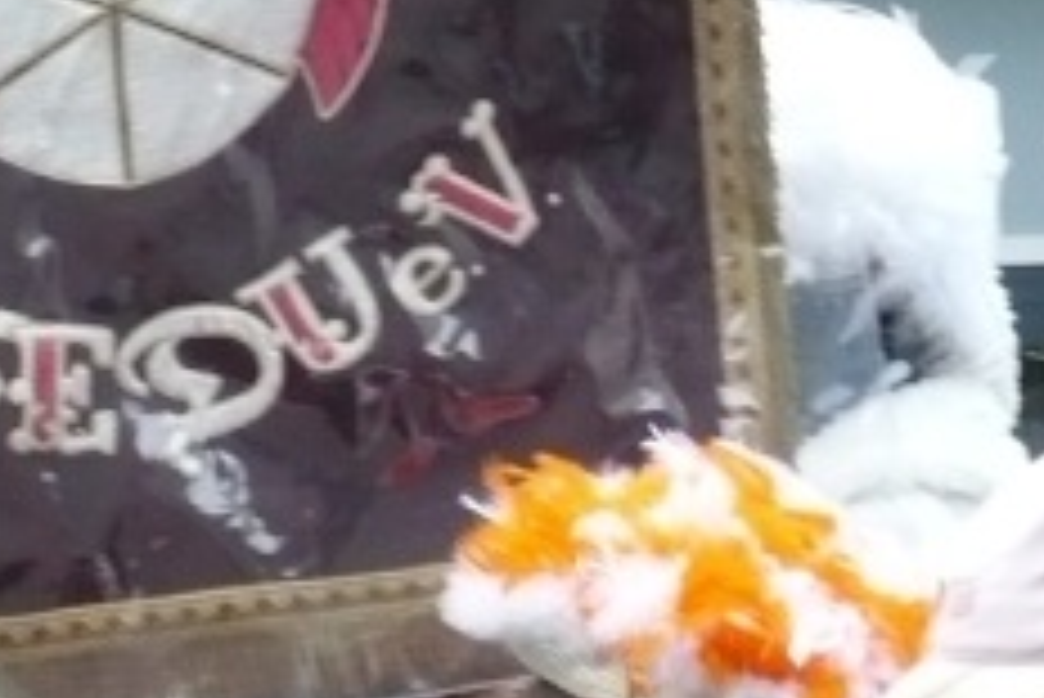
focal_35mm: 215
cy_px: 88
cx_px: 198
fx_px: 6239
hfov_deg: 9.5
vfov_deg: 6.4
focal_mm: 11.5
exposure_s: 1/125
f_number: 4
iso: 320
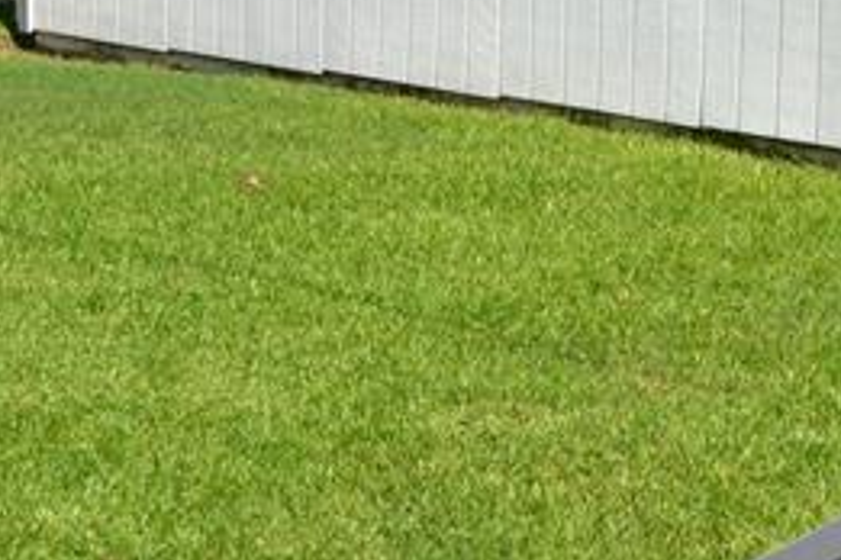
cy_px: -87
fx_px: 3433
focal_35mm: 147
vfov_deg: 9.2
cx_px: 719
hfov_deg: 13.9
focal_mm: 25
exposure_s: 1/250
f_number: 8
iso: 100
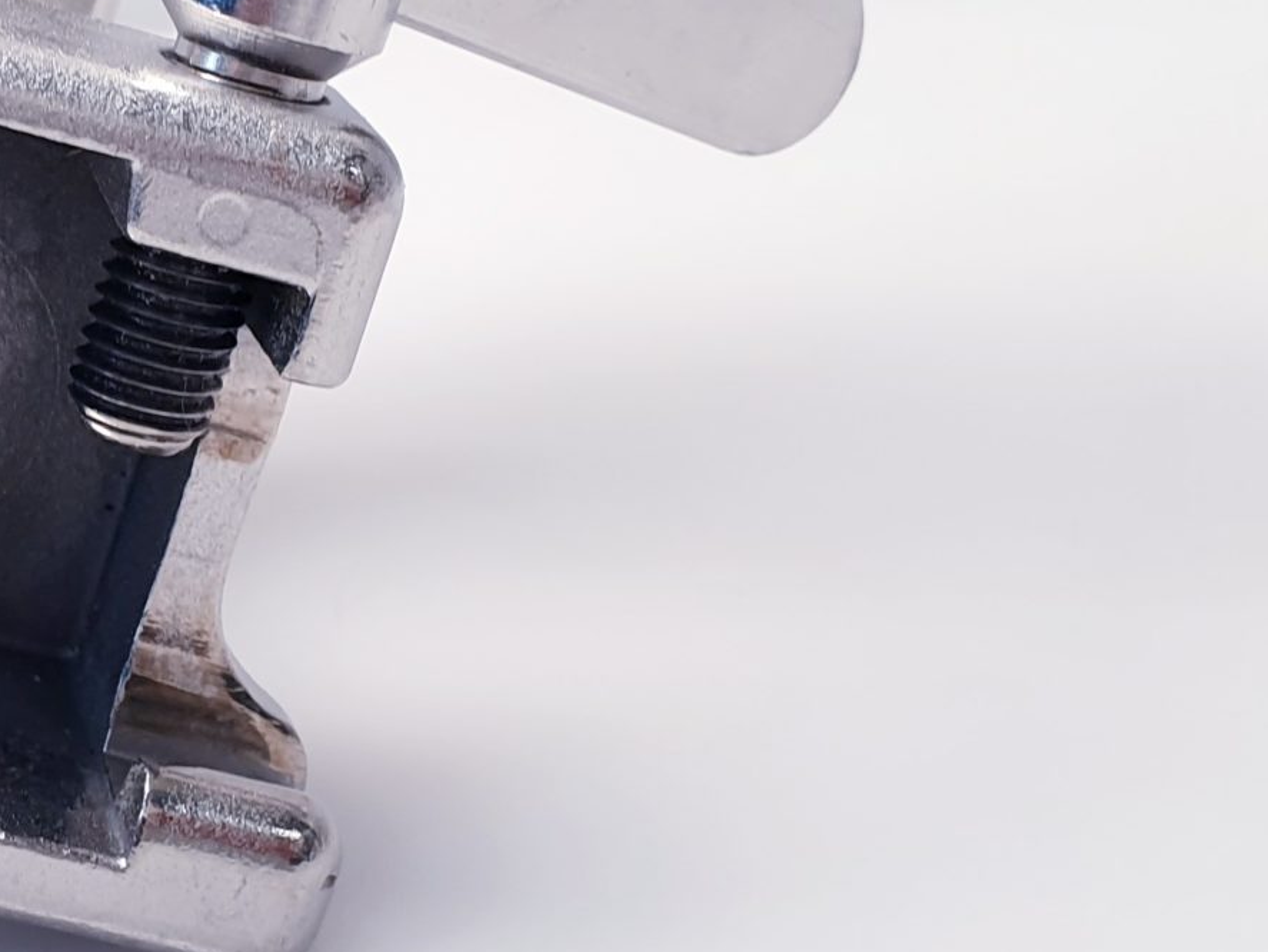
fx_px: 2748
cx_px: -97
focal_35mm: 75
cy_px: 457
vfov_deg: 19.7
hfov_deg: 24.4
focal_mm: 4.3
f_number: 2.4
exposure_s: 1/50
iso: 80
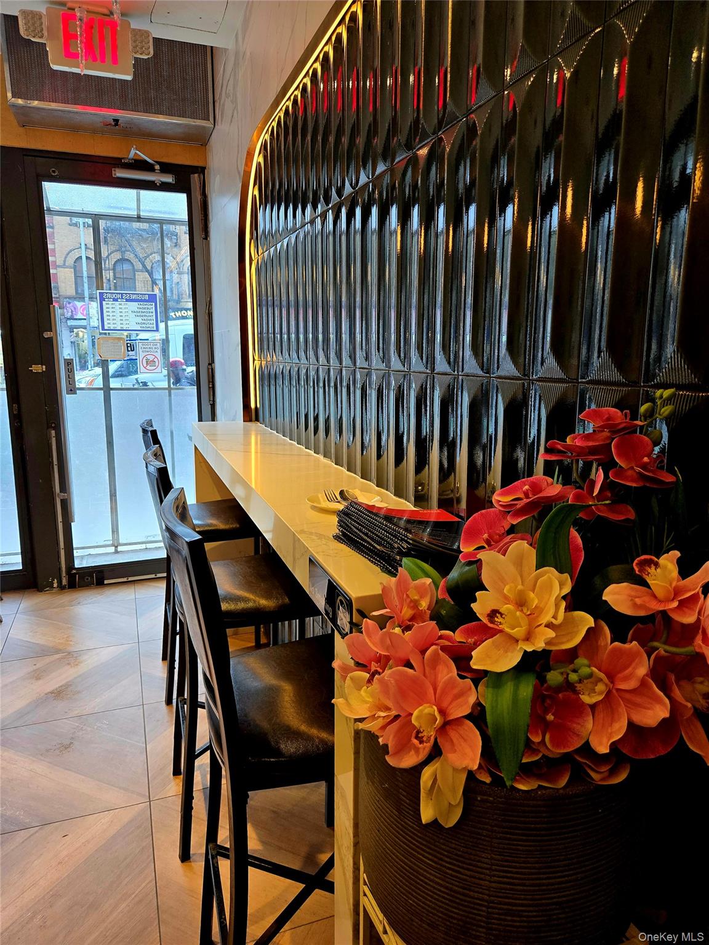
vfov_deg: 73.9
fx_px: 628
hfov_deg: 58.9
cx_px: 354
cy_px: 472
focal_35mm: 23
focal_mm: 5.4
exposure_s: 1/61
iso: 125
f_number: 1.8
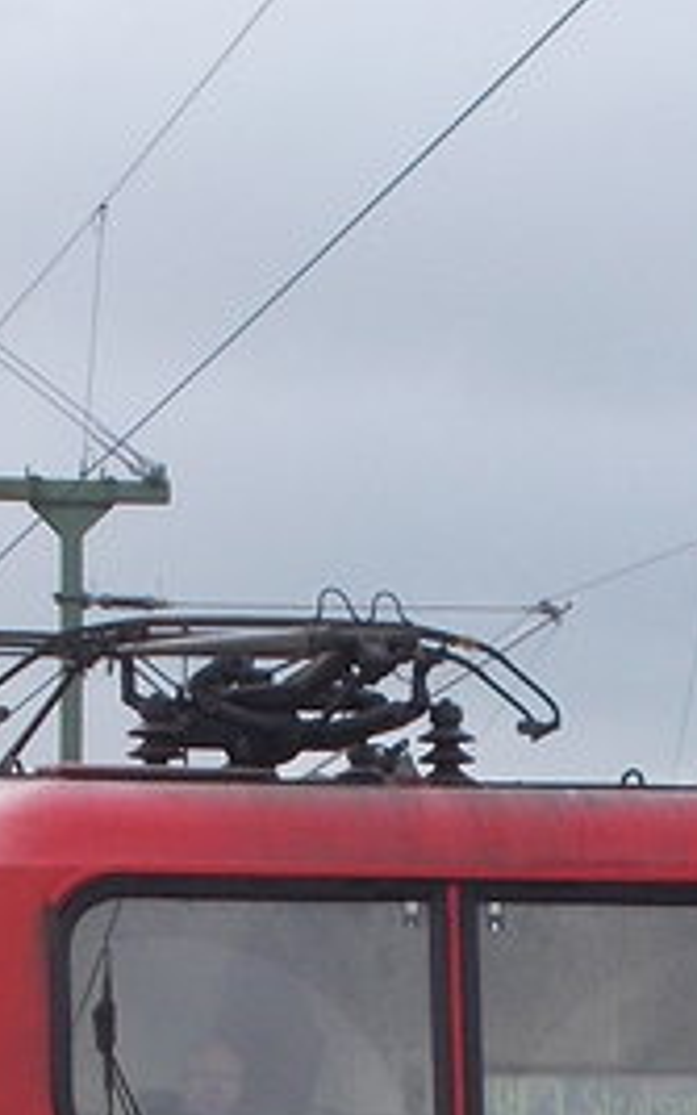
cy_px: 1336
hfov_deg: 6.3
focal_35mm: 210
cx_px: 455
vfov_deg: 9.8
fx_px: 6379
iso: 80
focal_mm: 7.9
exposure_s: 1/200
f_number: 4.2
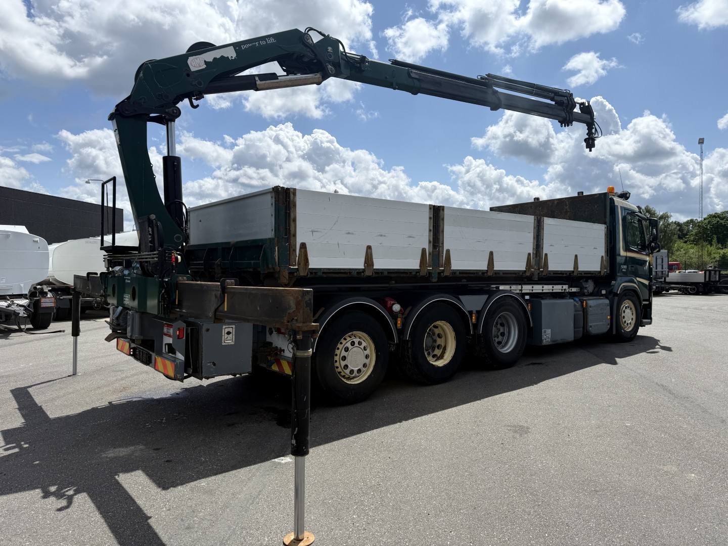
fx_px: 505
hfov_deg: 71.6
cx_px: 364
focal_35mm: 24
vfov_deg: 56.8
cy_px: 273
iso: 80
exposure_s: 1/6711
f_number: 1.78
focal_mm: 6.76
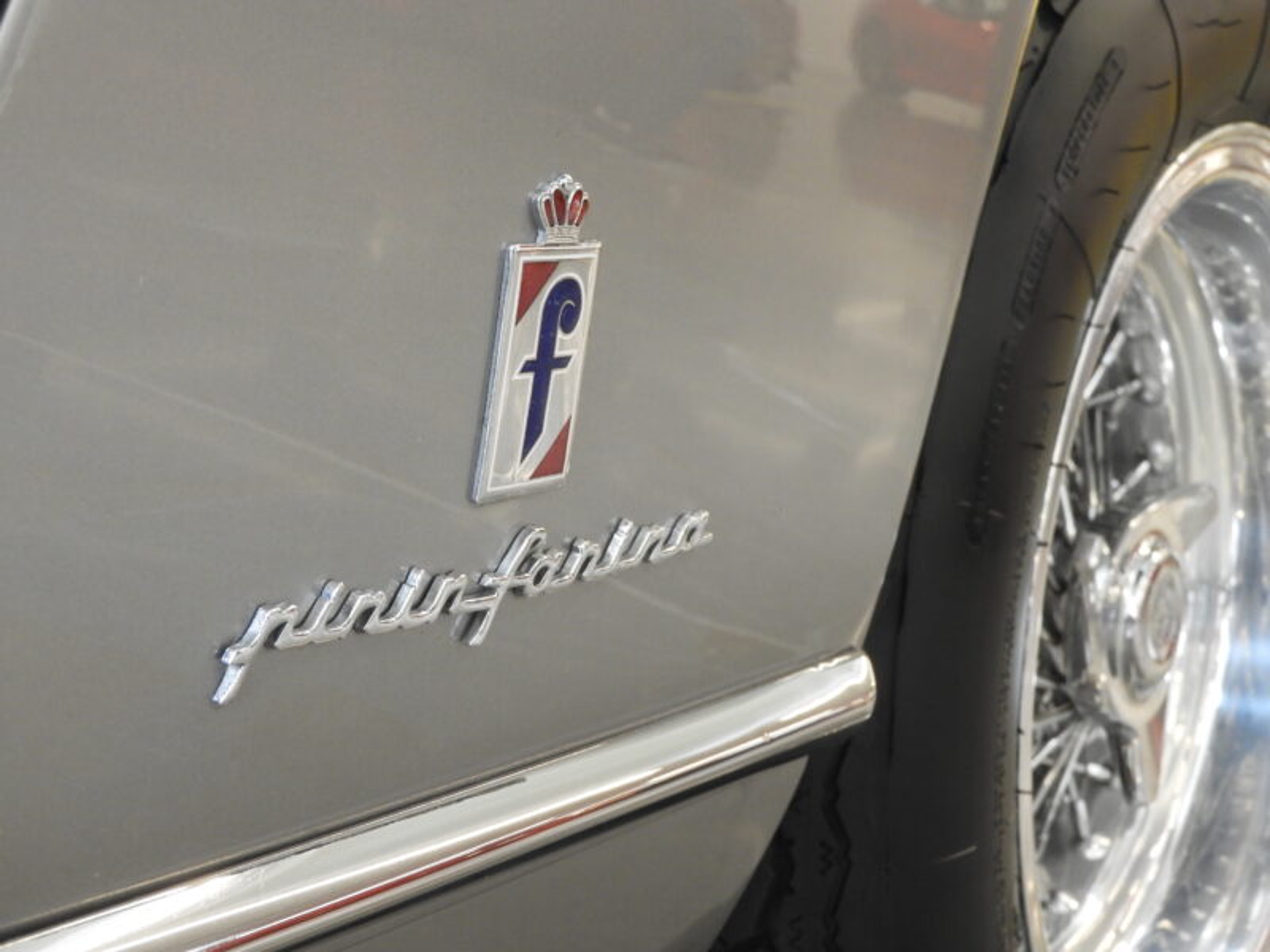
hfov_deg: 29.8
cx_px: 635
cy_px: 476
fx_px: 2385
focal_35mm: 65
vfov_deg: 22.6
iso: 400
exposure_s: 1/25
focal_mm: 11.6
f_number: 4.2
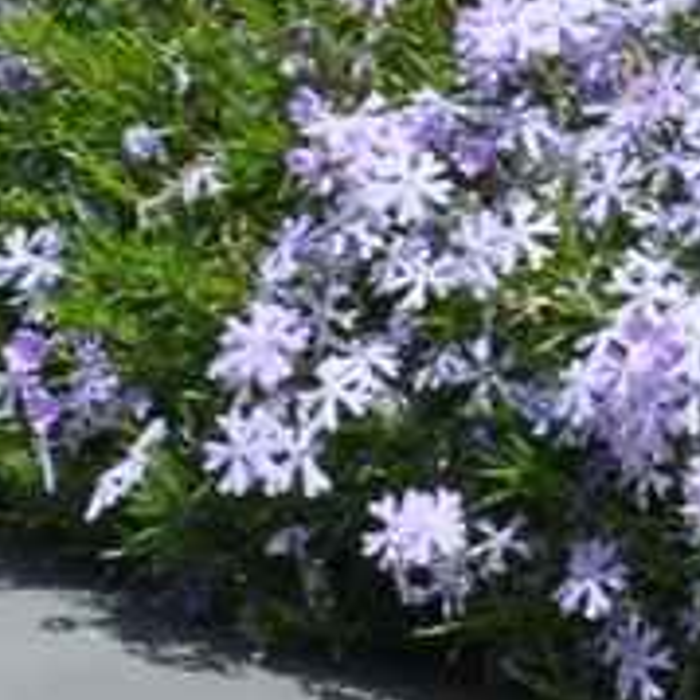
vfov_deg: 3.0
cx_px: 313
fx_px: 13512
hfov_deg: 3.0
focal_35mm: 591
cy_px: 168
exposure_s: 1/400
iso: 200
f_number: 10
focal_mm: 55
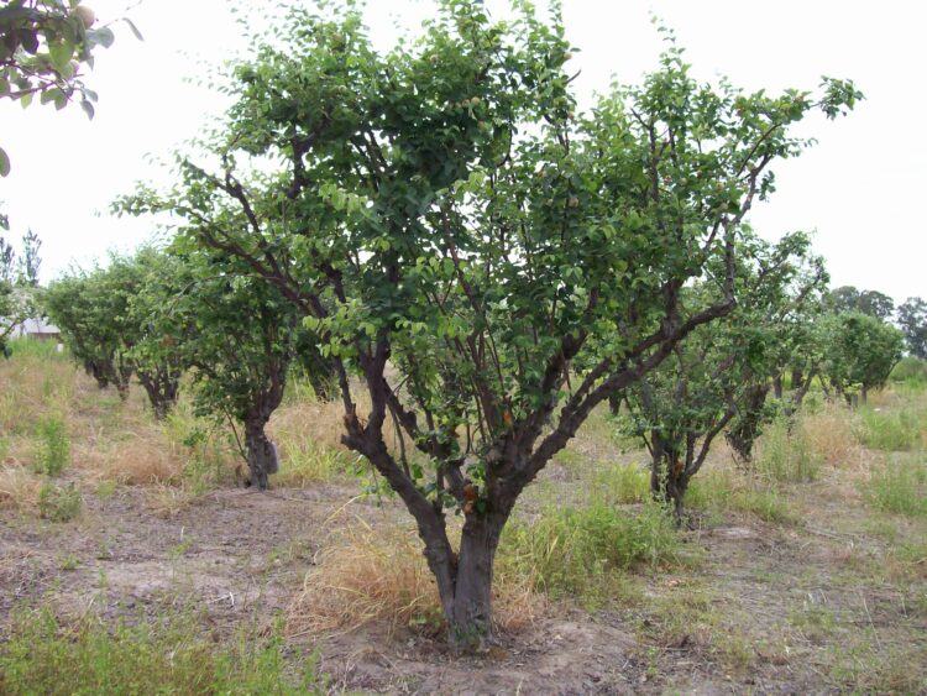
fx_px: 964
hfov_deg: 51.3
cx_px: 464
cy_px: 348
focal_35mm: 36
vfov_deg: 39.7
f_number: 2.7
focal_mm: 6
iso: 80
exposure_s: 1/482
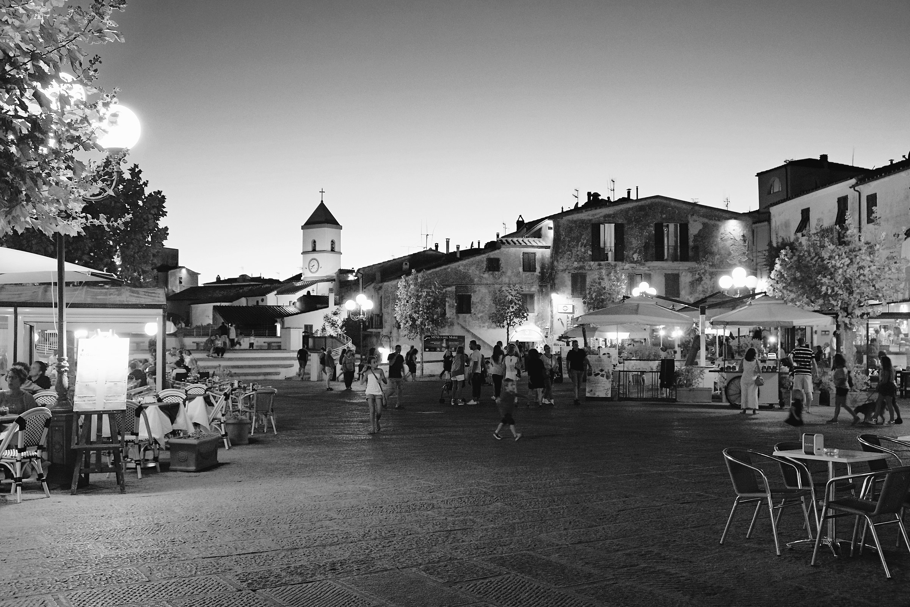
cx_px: 455
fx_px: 910
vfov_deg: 36.9
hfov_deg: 53.1
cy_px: 304
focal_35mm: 36
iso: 3200
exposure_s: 1/26
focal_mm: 24.3
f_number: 5.6
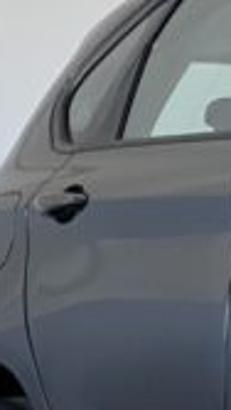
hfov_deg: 2.9
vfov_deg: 5.4
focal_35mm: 401
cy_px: -29
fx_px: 4364
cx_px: 850
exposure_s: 1/115
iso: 250
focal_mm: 9
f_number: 2.8
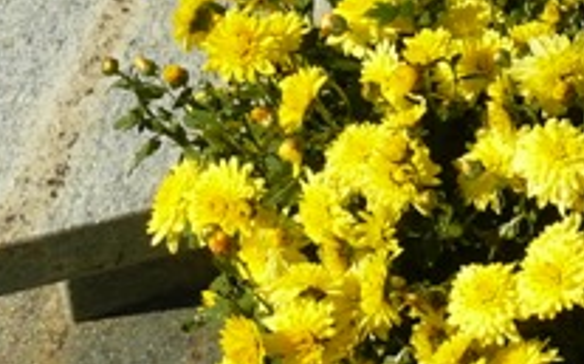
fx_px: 1877
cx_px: 367
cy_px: -99
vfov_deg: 10.8
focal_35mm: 118
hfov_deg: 17.7
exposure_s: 1/400
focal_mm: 6
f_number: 6.3
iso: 100
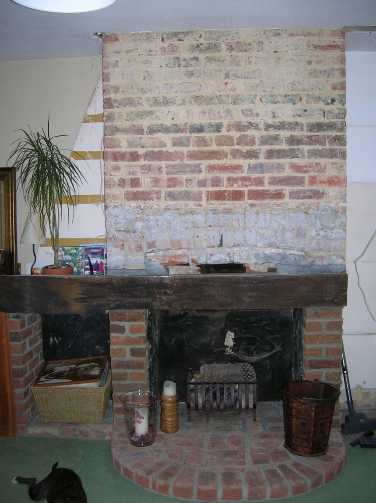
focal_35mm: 34
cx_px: 188
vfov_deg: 54.0
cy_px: 252
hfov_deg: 41.7
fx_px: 493
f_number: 2.9
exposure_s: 1/60.1
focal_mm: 5.7
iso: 113
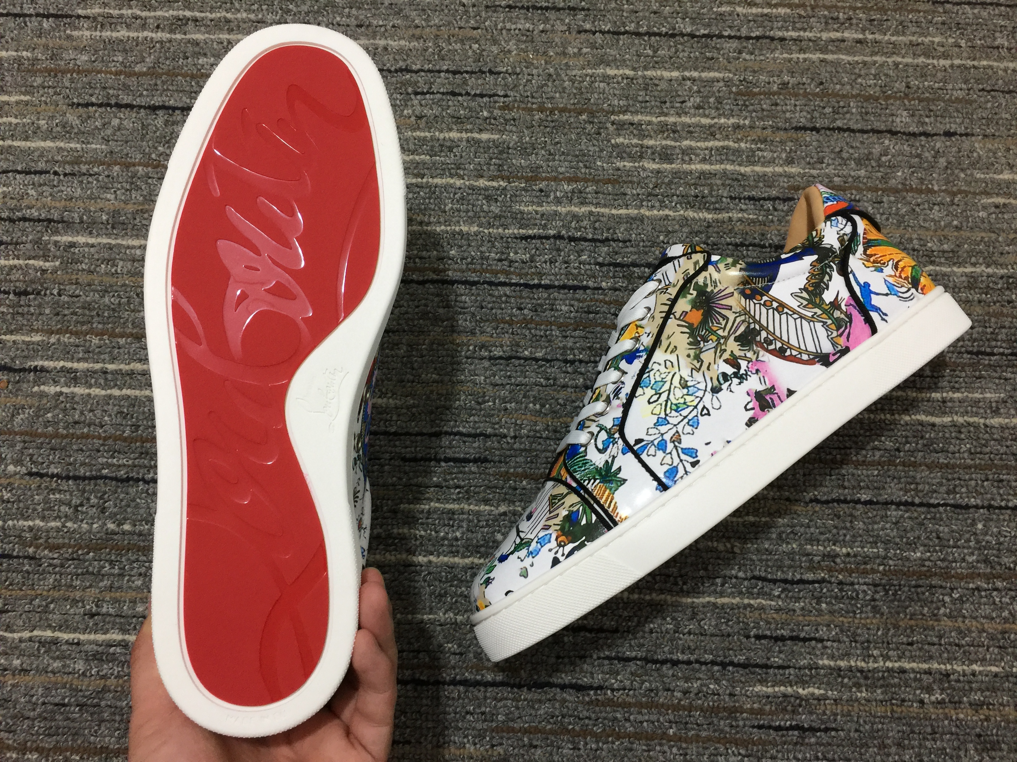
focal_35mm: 29
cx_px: 508
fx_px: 852
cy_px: 381
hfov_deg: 61.7
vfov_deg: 48.2
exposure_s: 1/33
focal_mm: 4.15
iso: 64
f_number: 2.2
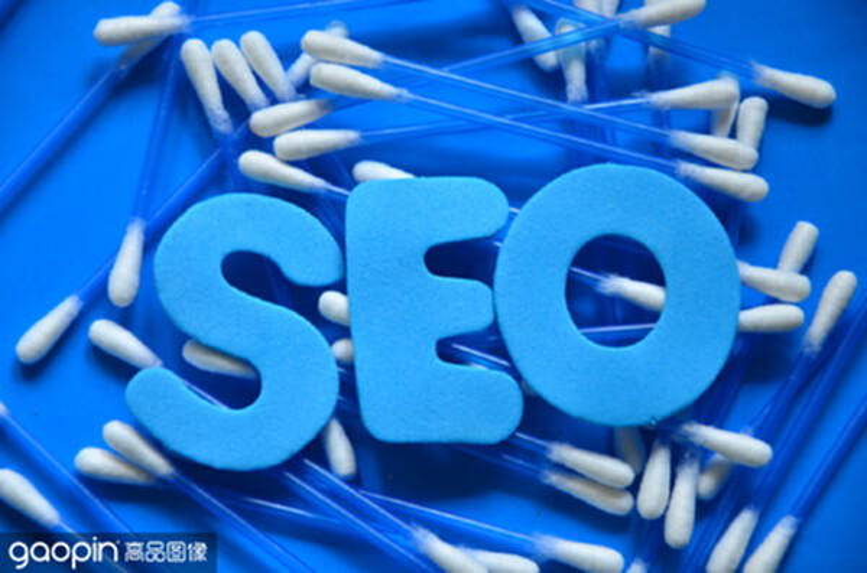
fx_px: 3784
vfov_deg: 8.7
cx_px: 434
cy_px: 286
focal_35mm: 158
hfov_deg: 13.1
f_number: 5.6
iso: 100
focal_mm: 105
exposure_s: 1/8
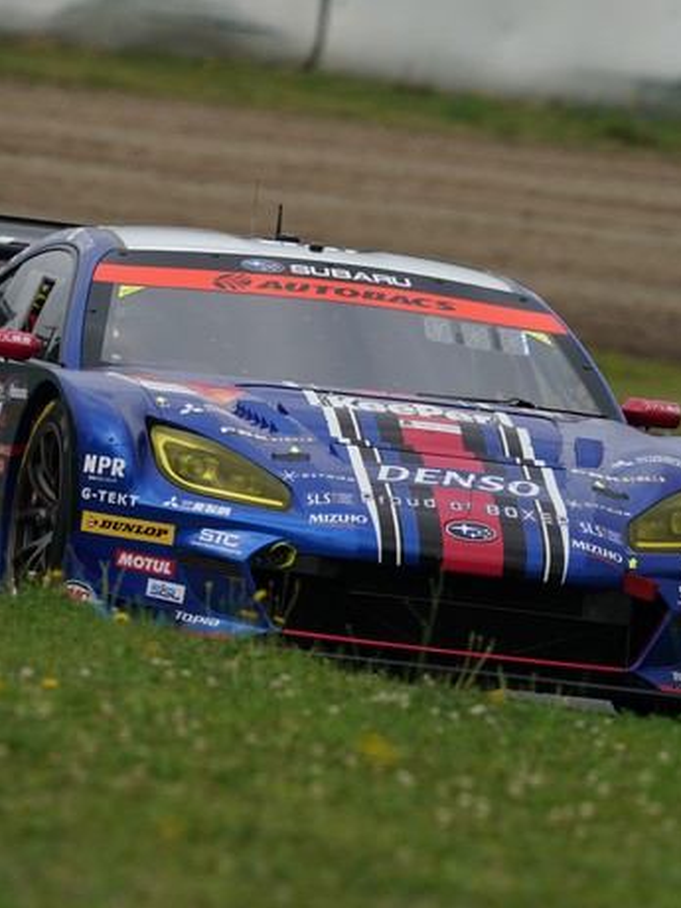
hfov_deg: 1.6
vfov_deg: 2.2
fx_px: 23686
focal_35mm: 903
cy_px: 436
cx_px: 266
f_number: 9
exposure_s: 1/800
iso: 320
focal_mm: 600
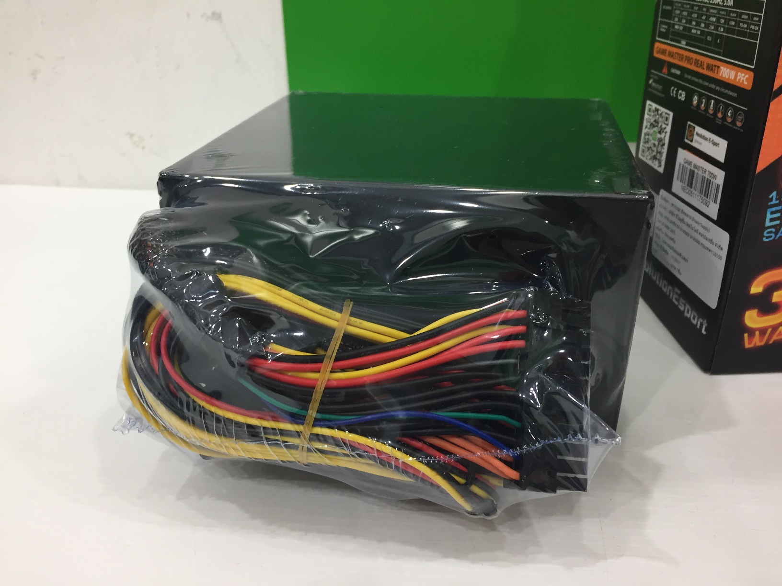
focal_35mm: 29
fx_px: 655
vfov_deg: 48.2
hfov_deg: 61.7
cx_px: 391
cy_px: 293
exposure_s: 1/33
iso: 100
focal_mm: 4.15
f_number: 2.2
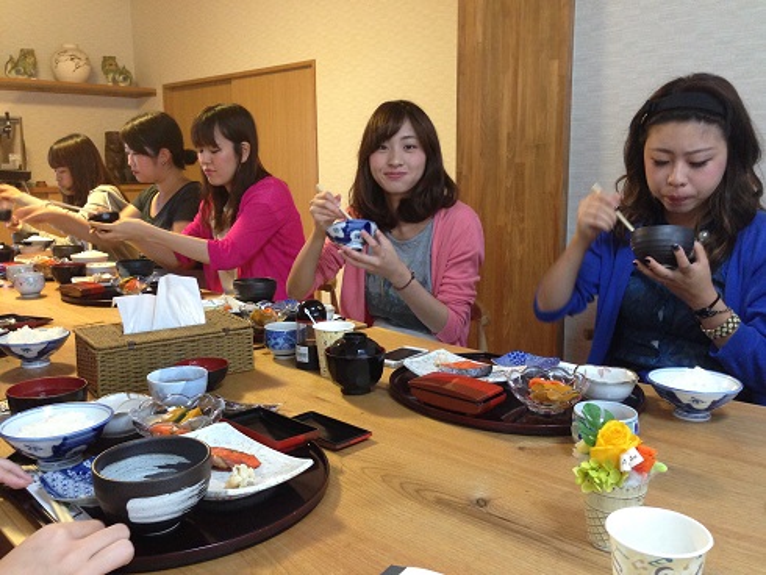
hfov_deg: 55.3
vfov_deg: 43.0
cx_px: 383
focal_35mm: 33
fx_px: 731
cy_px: 288
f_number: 2.4
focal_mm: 4.12
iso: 200
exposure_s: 1/20
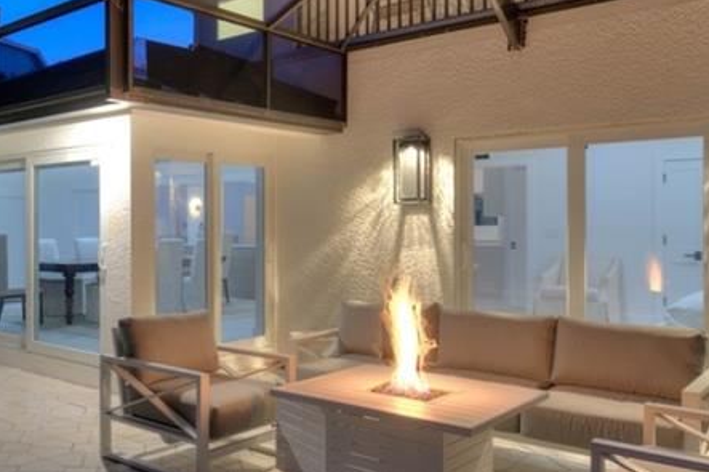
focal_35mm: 37
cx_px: 123
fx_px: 728
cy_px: 234
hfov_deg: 48.4
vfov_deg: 35.9
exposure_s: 4
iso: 160
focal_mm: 16
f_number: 11
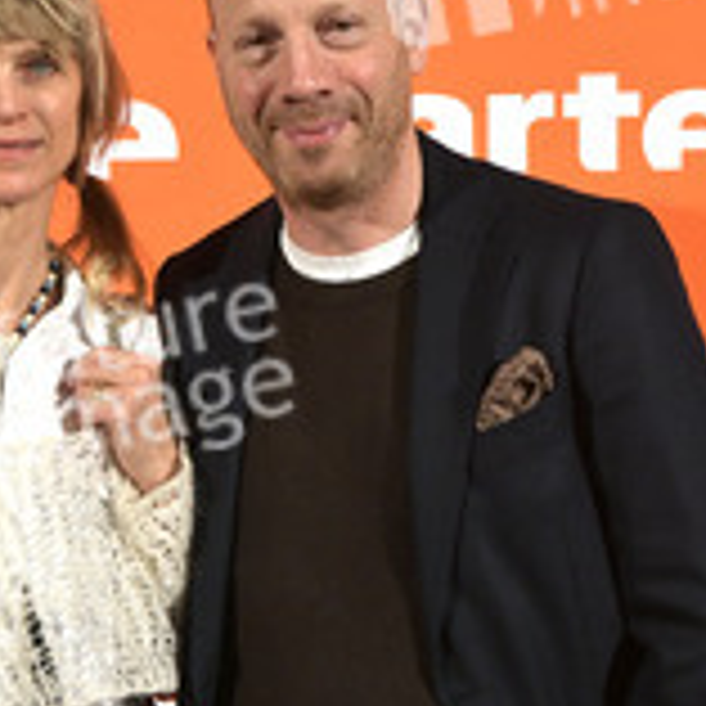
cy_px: 616
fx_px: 2400
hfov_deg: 16.7
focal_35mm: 104
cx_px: 193
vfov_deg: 16.5
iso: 2000
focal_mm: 48
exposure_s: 1/160
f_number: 5.6
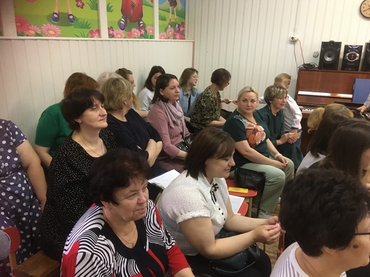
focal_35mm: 29
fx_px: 310
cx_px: 185
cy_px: 138
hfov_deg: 61.7
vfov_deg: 48.2
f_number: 2.2
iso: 250
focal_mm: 4.15
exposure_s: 1/33
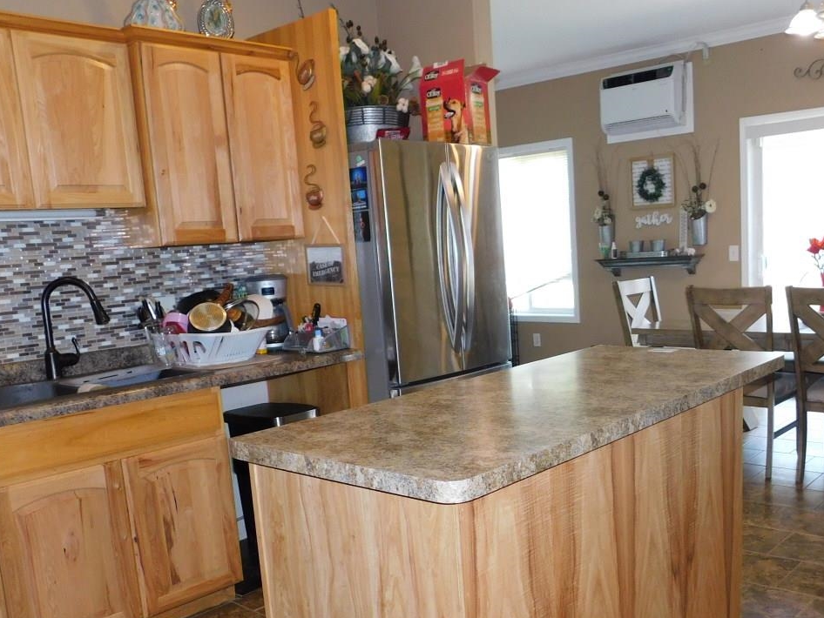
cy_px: 386
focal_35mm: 35
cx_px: 479
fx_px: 833
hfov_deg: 52.4
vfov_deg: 40.4
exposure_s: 1/30
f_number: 3
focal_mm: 4
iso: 200
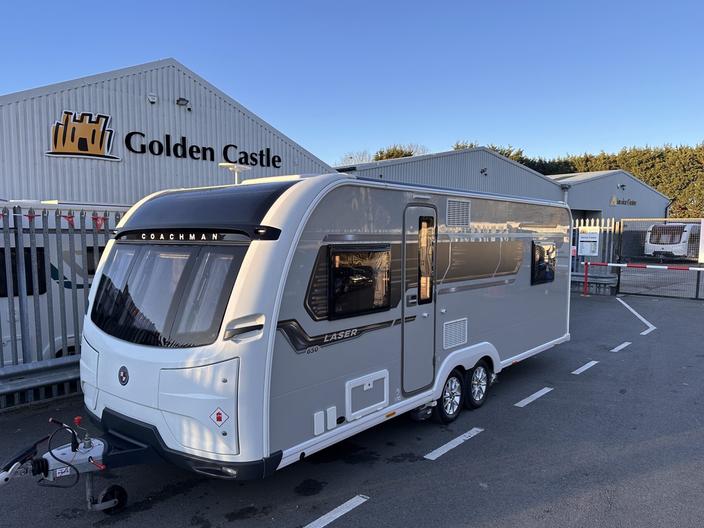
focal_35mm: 27
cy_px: 286
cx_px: 312
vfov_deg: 51.3
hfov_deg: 65.1
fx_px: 549
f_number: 1.78
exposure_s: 1/816
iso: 80
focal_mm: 6.86
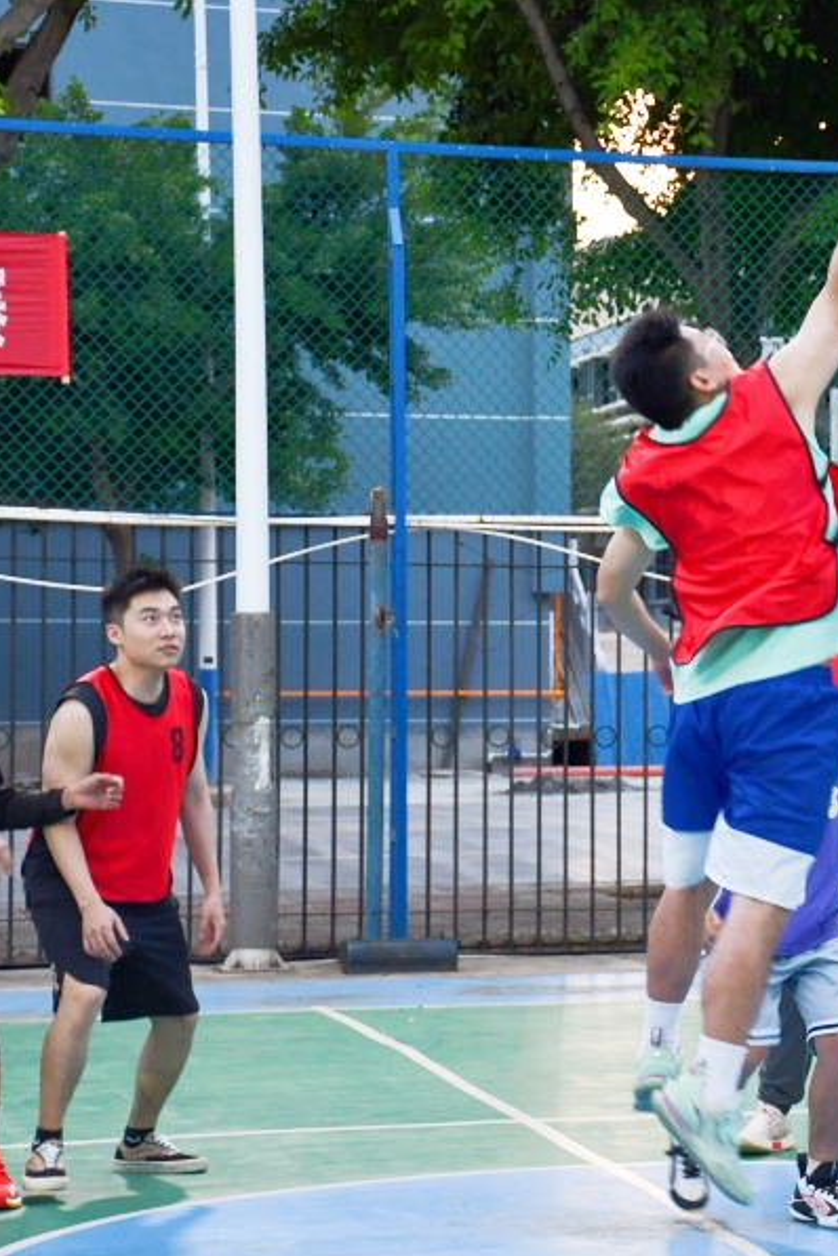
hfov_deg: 12.0
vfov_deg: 18.1
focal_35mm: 113
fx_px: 3945
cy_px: 629
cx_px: 872
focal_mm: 50
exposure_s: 1/80
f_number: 4.8
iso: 1250
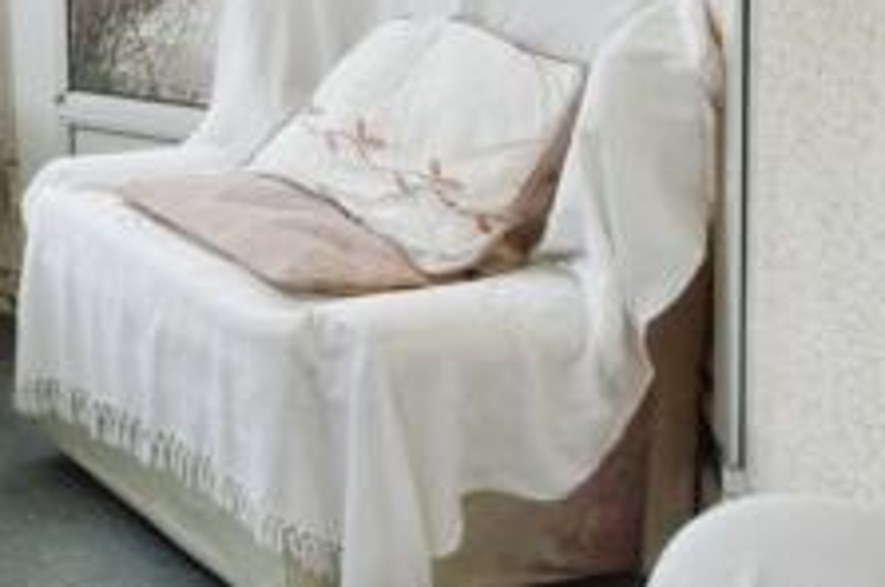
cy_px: 2
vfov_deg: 19.1
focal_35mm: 69
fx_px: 1694
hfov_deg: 22.4
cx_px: -544
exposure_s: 1/200
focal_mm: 10
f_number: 7.1
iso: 400
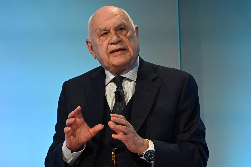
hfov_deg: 11.4
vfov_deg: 7.6
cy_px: 84
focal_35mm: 180
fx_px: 1255
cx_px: 126
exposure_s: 1/250
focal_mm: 120
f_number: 4
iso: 1600
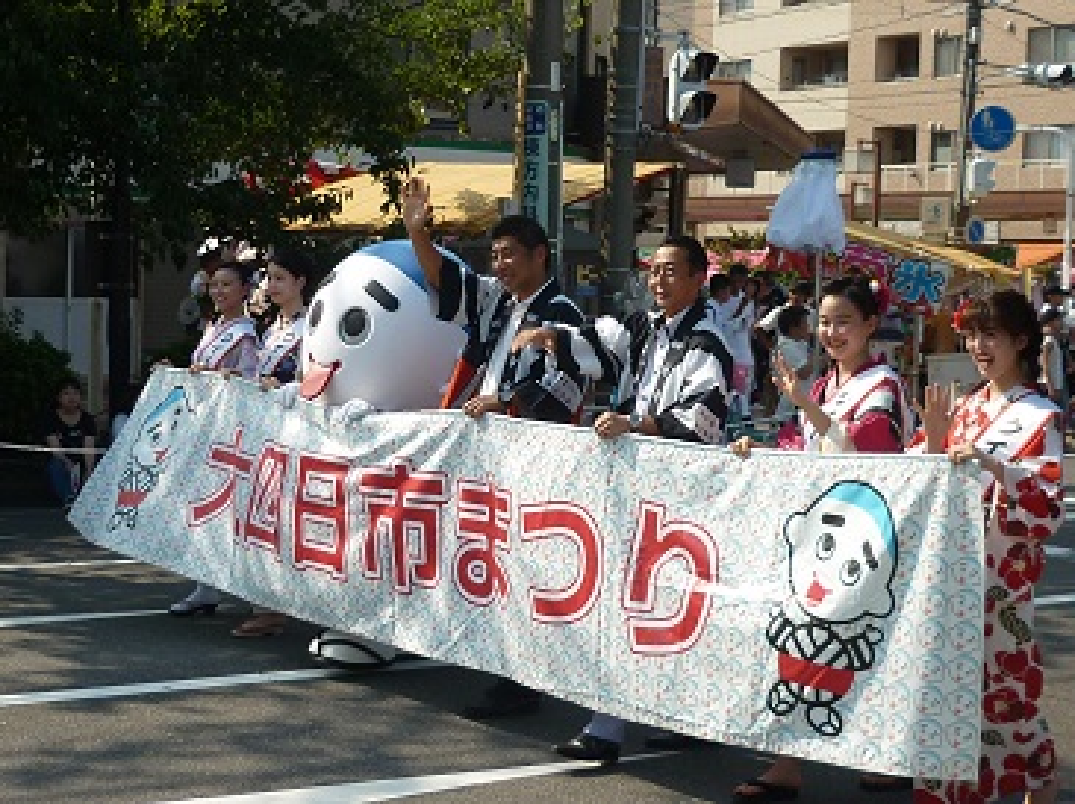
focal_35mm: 64
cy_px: 402
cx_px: 538
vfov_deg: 22.9
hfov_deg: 30.3
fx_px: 1986
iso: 80
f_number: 8
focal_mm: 5.9
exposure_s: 1/160
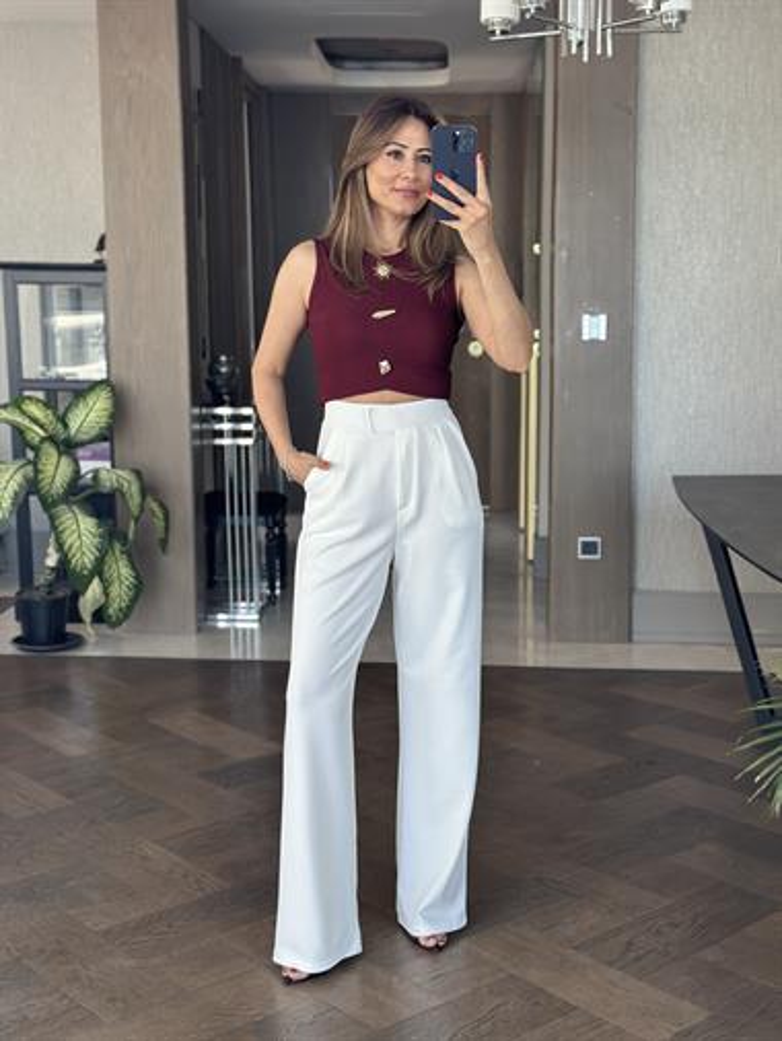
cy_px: 520
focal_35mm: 48
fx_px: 1445
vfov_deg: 39.6
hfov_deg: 30.3
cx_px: 391
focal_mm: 6.86
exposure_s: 1/121
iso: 100
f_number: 1.78
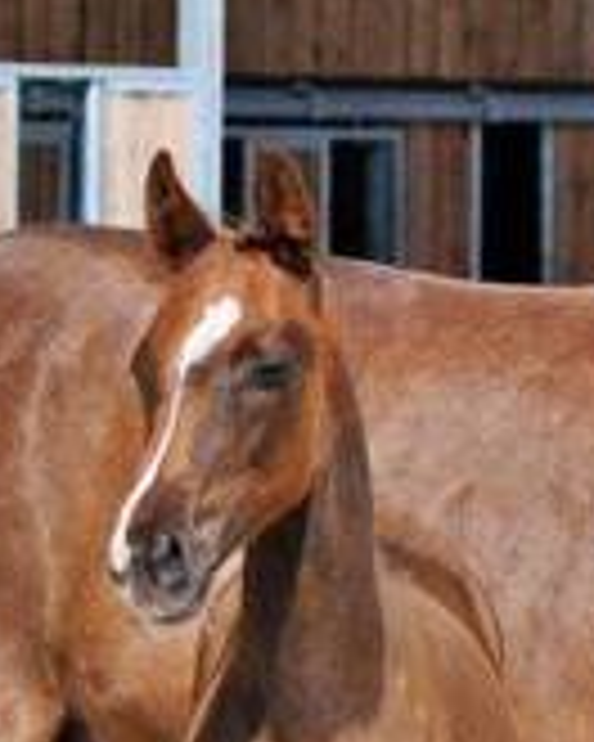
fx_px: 6307
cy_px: 904
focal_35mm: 287
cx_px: 284
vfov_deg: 6.7
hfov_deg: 5.4
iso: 400
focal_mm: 80
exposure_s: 1/1600
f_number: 6.3
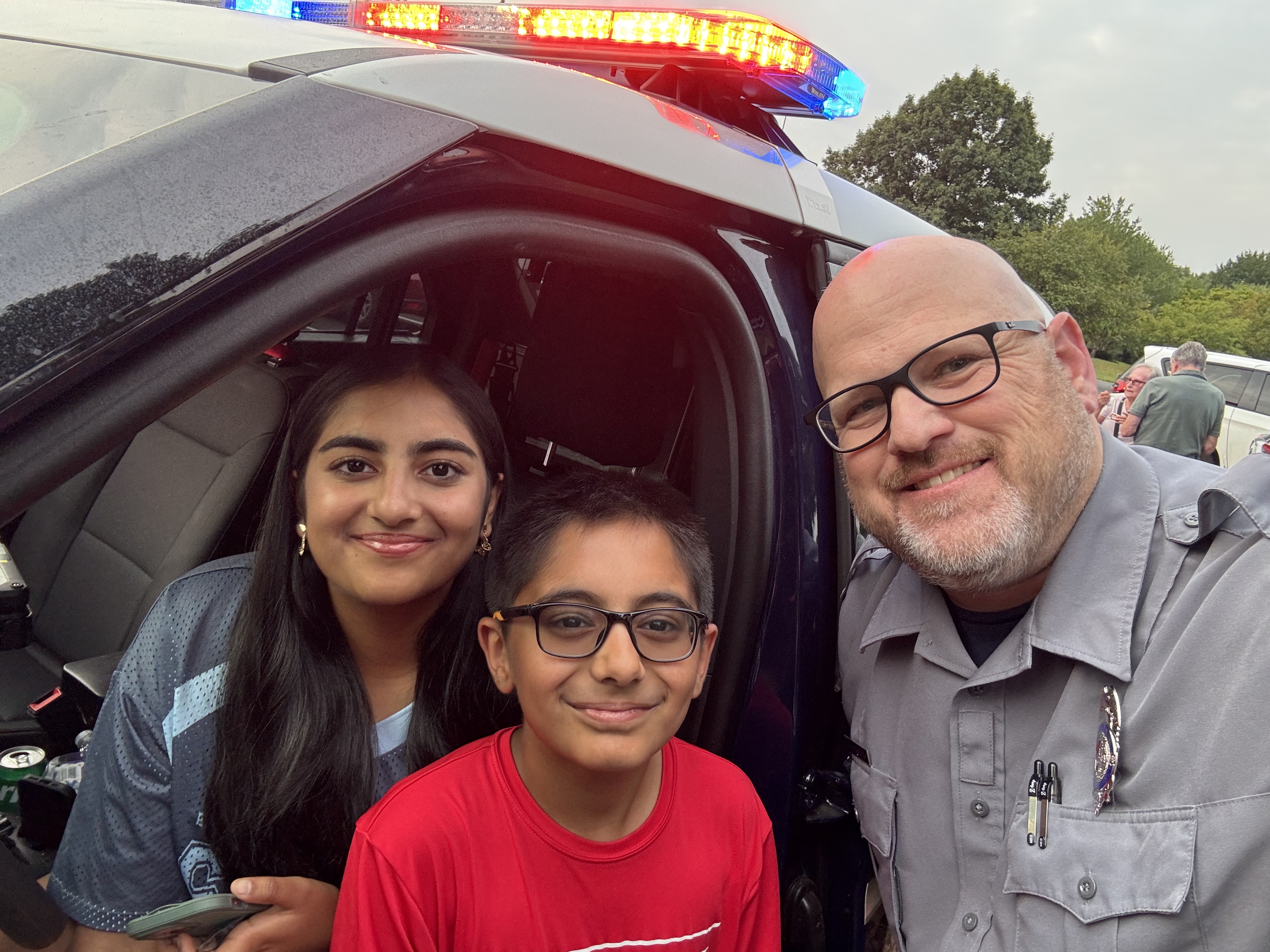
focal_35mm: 23
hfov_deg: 73.9
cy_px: 476
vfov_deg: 58.9
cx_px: 635
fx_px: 844
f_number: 1.9
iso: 80
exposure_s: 1/92
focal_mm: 2.69
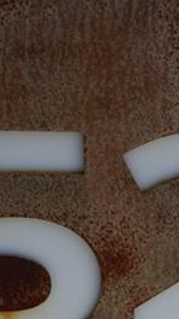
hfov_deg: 8.4
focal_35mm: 142
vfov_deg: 14.4
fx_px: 1199
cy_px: 439
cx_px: 222
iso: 100
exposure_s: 1/800
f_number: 3.5
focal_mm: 20
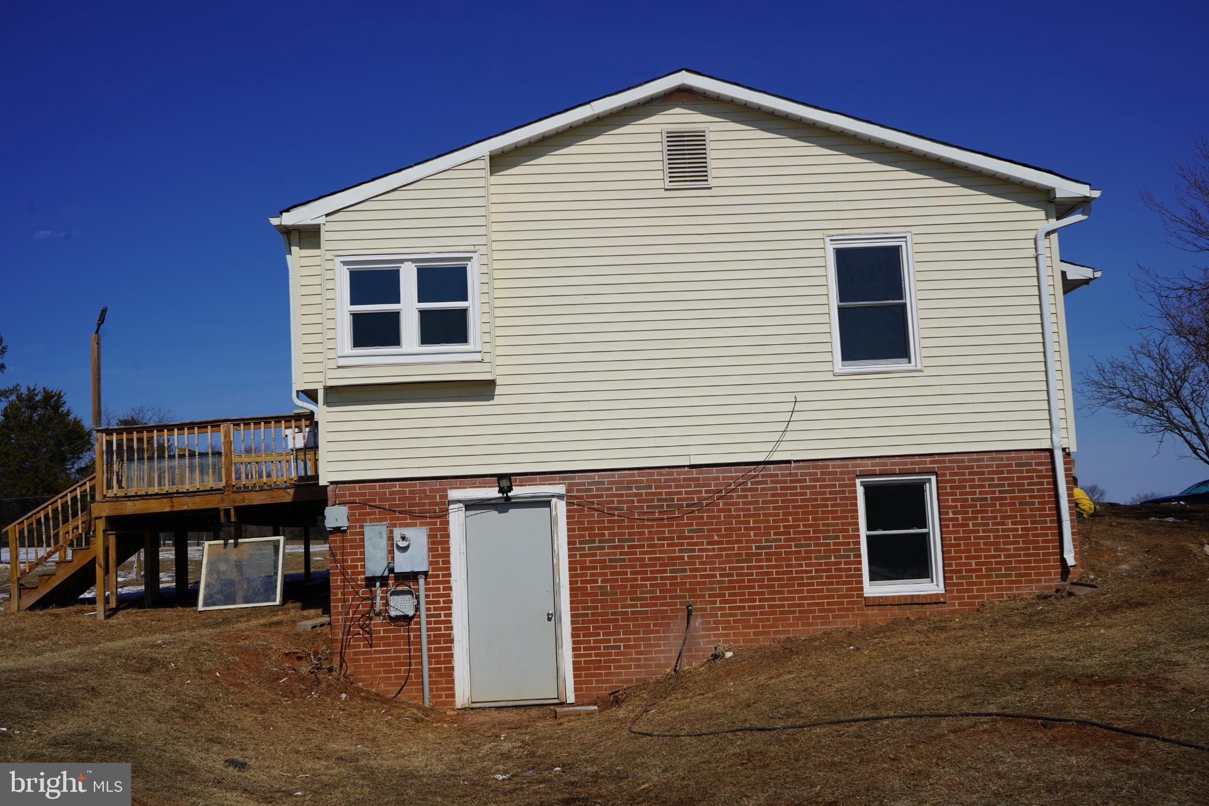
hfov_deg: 51.9
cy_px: 403
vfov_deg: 35.9
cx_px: 604
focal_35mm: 37
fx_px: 1242
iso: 100
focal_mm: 37
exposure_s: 1/640
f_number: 10
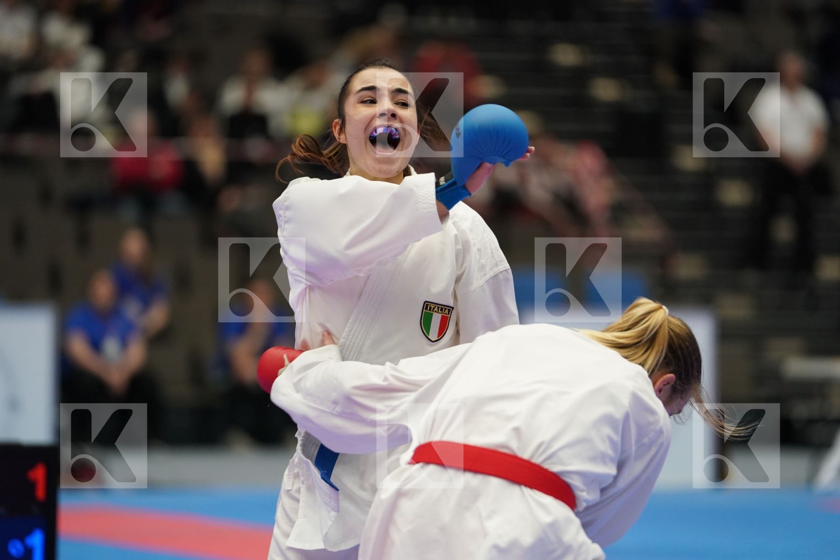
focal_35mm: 200
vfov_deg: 6.9
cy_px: 280
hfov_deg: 10.3
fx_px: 4666
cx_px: 420
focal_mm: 200
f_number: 2.8
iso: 2500
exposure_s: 1/1000
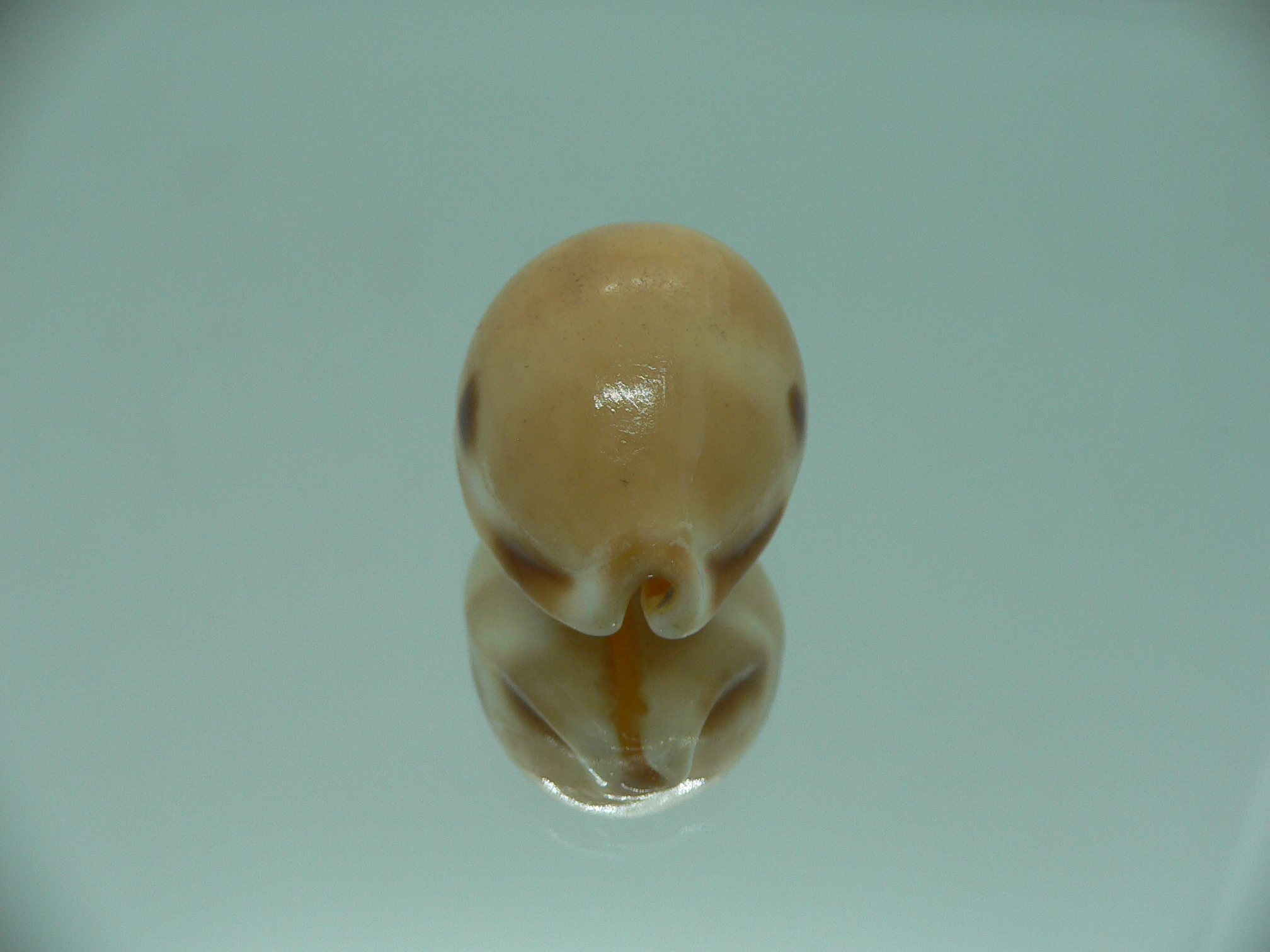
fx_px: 1284
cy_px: 476
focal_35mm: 35
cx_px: 635
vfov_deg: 40.7
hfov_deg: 52.6
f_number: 2.8
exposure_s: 1/80
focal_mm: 4.6
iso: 80
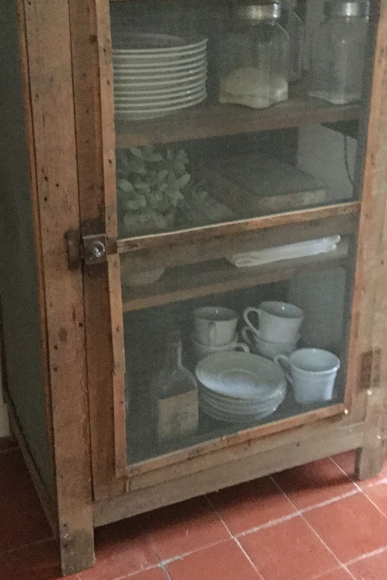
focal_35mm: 48
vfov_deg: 40.8
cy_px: 217
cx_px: 196
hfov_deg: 28.1
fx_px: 774
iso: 800
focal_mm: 3.3
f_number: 2.4
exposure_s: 1/17
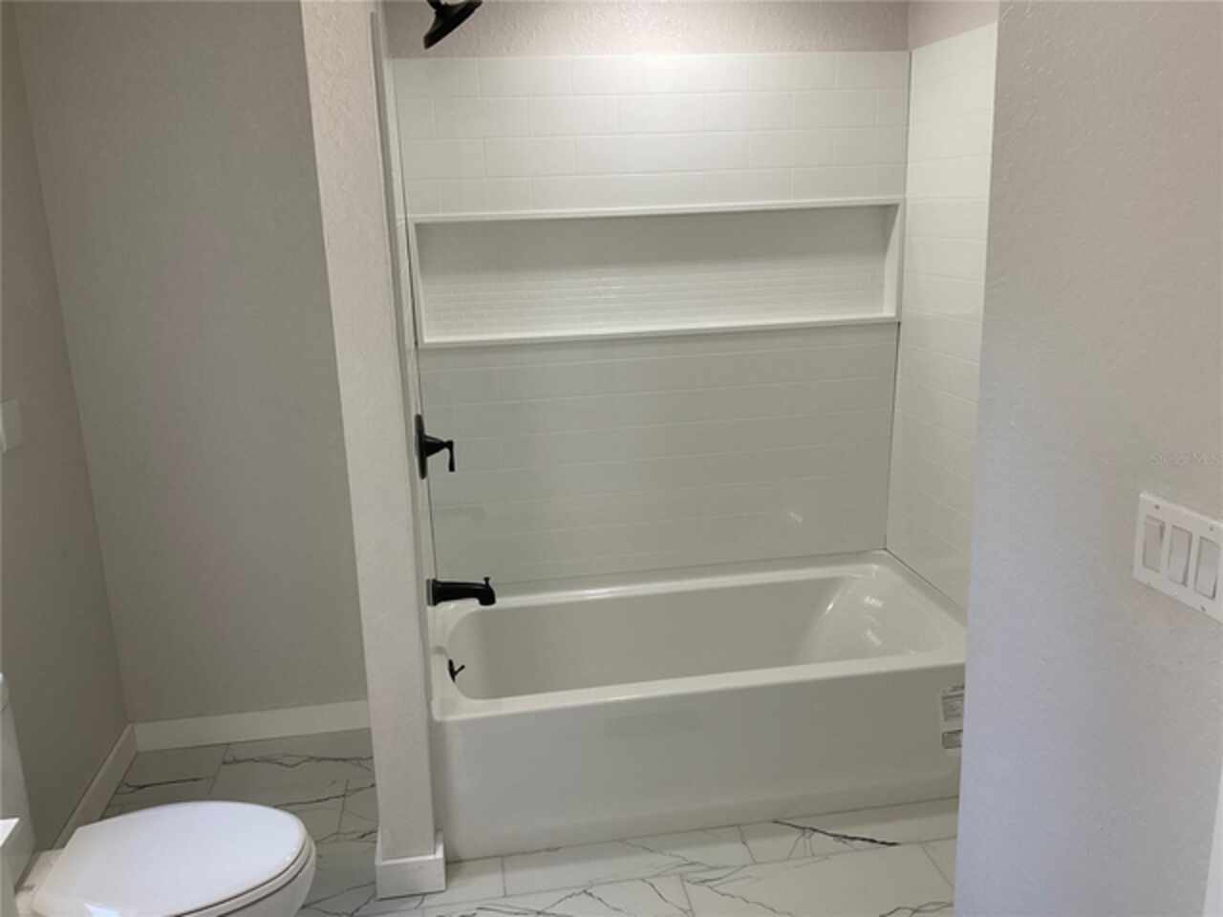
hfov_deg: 61.7
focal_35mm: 29
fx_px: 1025
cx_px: 612
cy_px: 458
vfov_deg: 48.2
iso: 50
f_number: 1.8
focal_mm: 3
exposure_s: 1/120
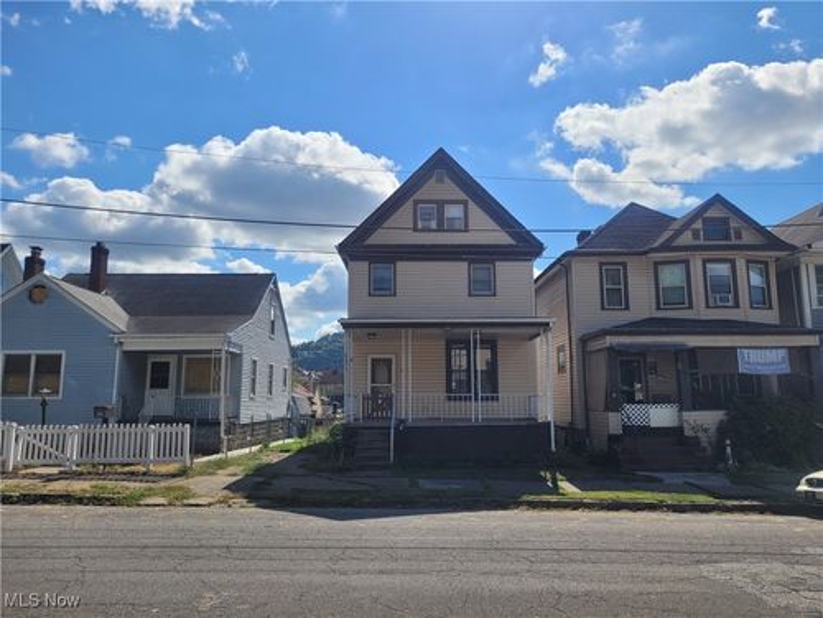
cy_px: 309
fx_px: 618
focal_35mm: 26
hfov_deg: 67.3
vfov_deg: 53.1
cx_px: 412
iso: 40
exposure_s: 1/3935
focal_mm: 5.4
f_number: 1.8
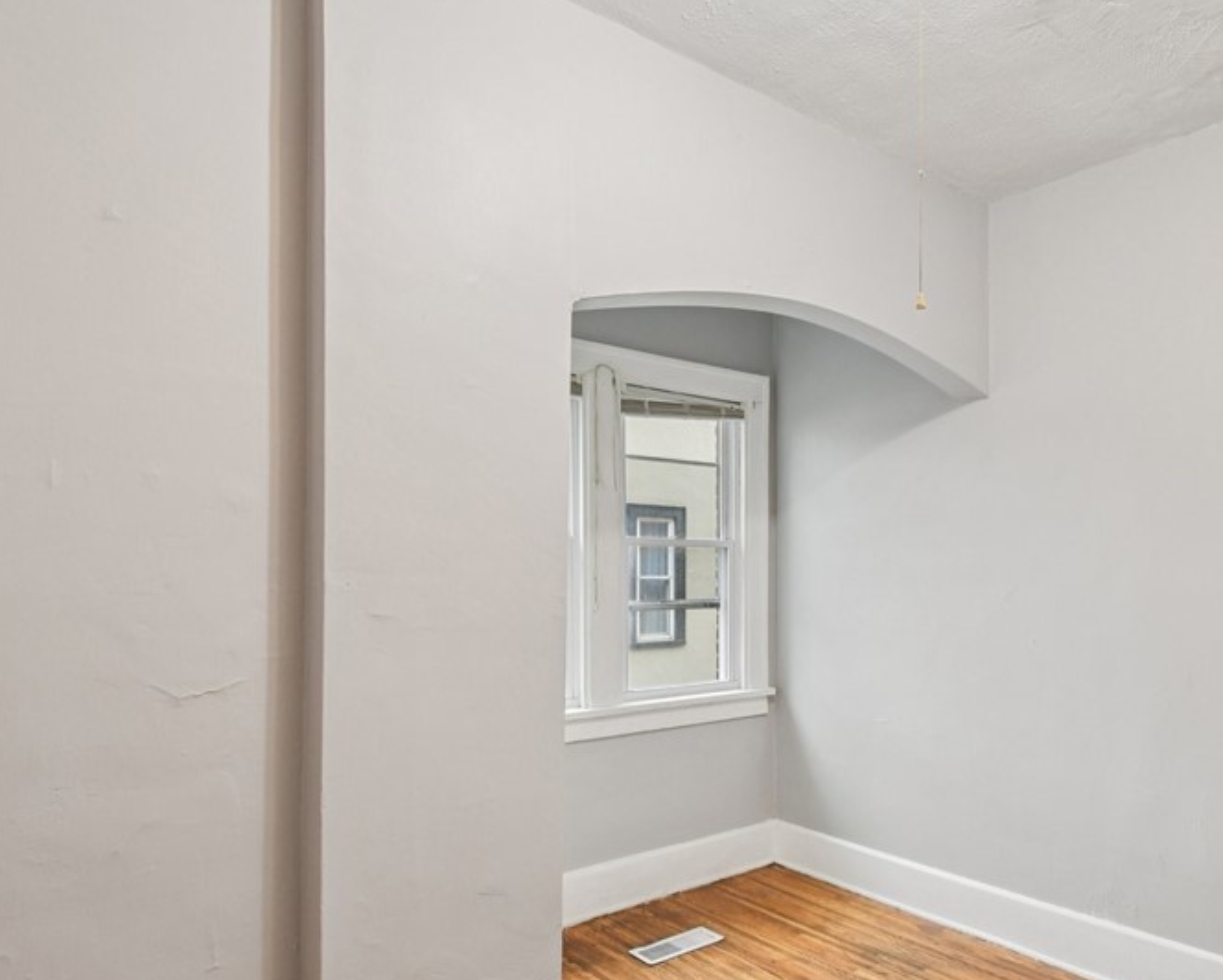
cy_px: 568
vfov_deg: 60.6
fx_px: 833
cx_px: 724
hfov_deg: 71.9
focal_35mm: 23
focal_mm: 10
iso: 400
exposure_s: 1/6
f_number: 8
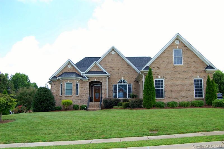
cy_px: 74
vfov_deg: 36.8
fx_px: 224
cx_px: 112
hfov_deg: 53.2
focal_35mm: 36
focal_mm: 24
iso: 200
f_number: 8
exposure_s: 1/250
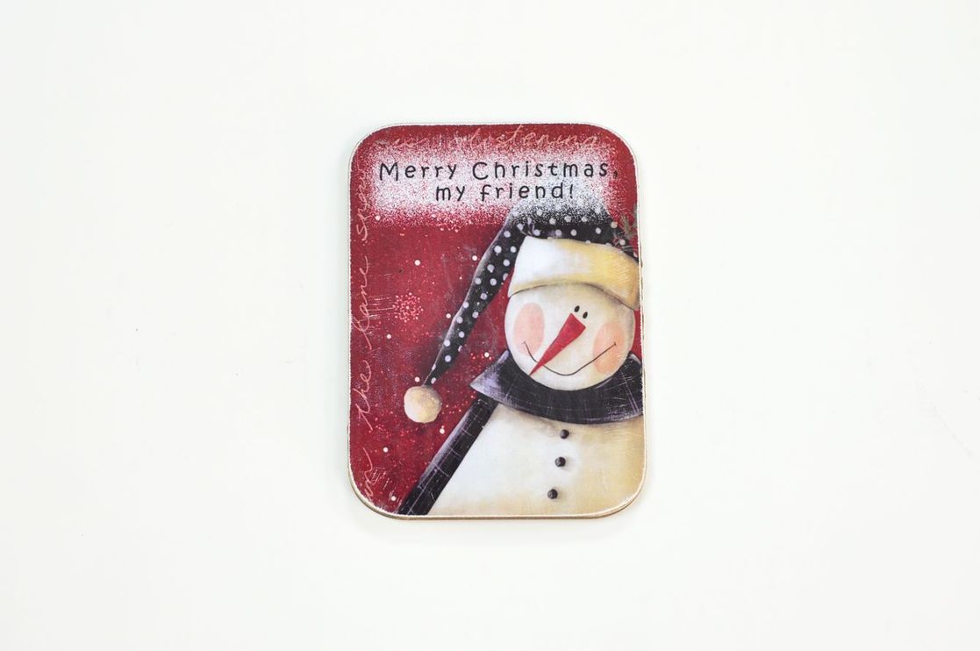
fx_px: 2039
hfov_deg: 27.0
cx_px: 490
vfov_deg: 18.1
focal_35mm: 75
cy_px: 326
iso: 250
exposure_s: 1/8
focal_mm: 50
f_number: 5.6
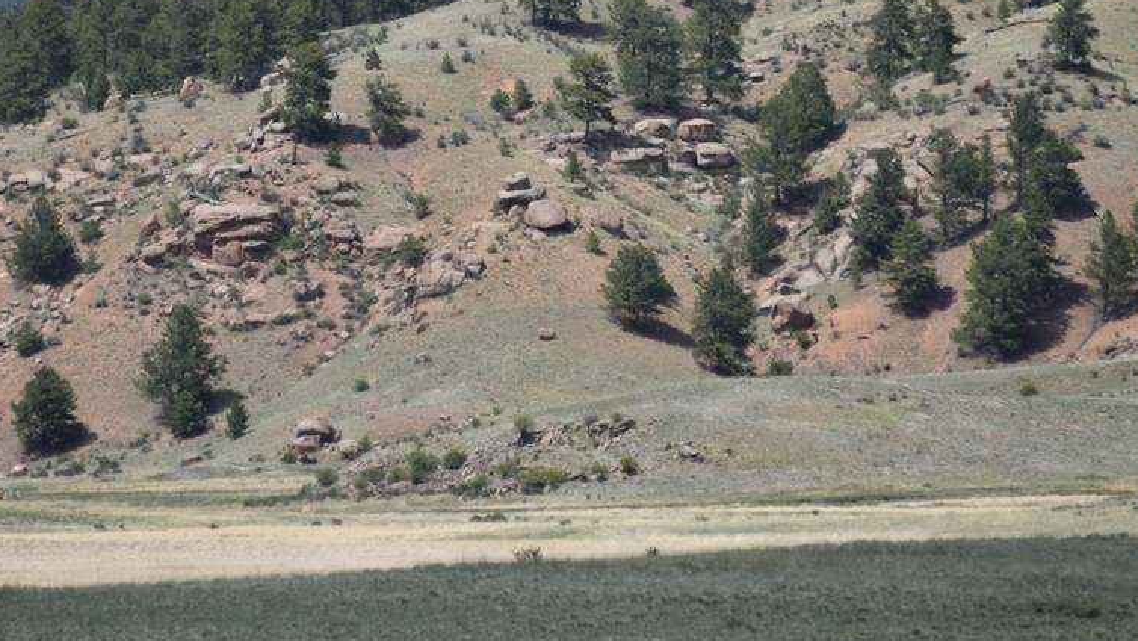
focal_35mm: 445
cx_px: 476
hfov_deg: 4.9
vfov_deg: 2.7
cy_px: 44
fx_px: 13431
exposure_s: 1/500
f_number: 6.3
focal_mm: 250
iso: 100
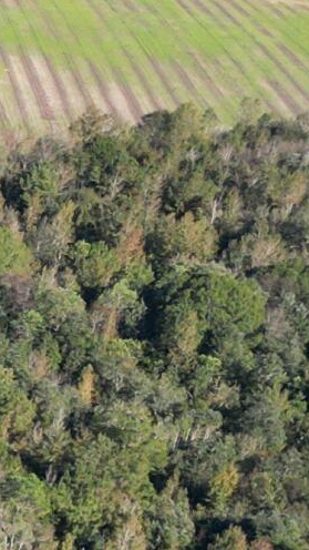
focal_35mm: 158
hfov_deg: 6.4
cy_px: 610
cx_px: -888
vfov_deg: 13.3
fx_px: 2301
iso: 200
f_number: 1.7
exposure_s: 1/2000
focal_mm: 6.72
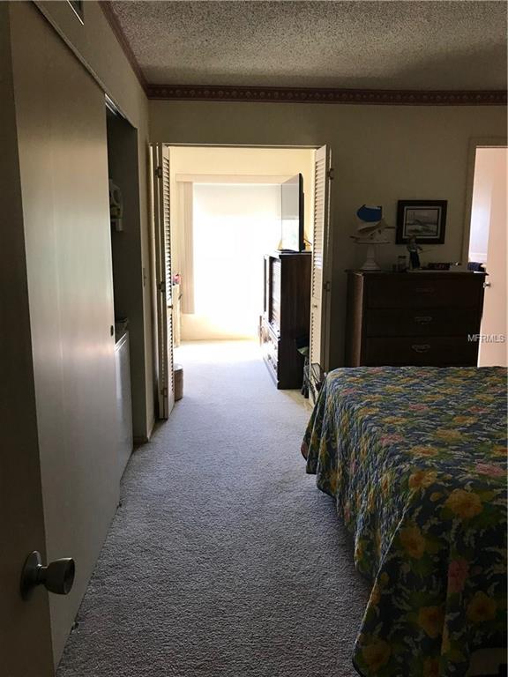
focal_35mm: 28
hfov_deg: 49.7
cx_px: 254
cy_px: 338
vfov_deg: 63.4
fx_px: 548
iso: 25
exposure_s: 1/30
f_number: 1.8
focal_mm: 3.99
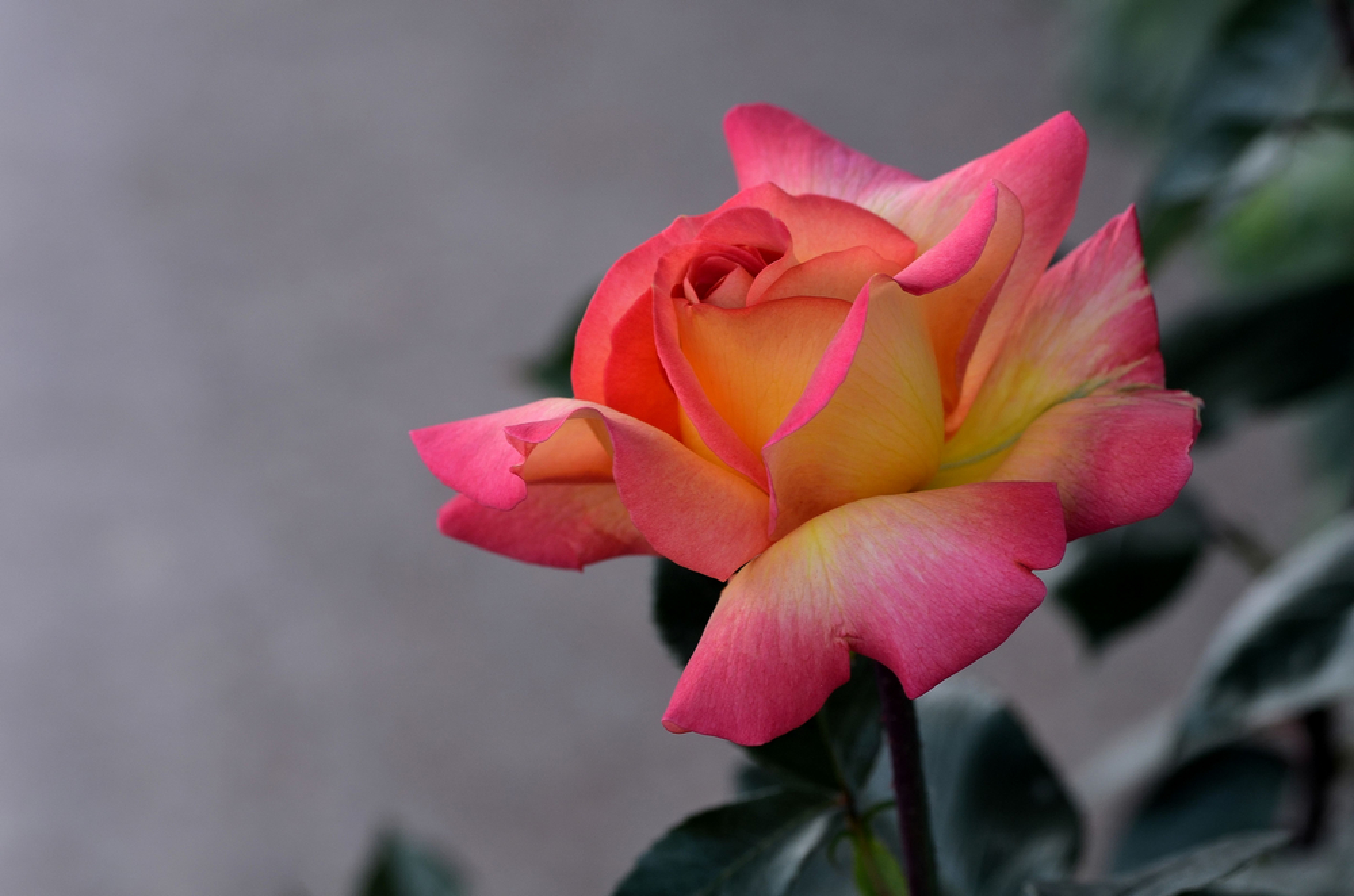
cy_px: 448
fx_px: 5066
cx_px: 677
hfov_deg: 15.2
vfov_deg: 10.1
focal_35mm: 135
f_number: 9
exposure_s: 1/125
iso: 100
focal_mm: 90
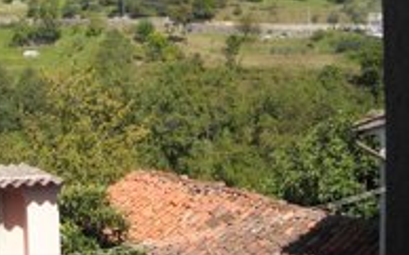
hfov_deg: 28.9
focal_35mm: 69
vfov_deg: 18.3
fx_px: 769
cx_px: 65
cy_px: -6
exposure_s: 1/184
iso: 64
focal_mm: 5.7
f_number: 5.6
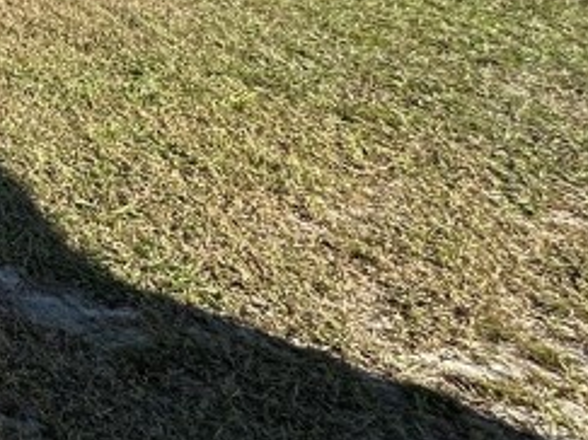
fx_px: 1002
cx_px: -525
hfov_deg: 20.4
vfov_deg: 19.6
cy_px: -309
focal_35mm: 59
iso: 40
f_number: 2.2
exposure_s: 1/1742
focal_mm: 2.22
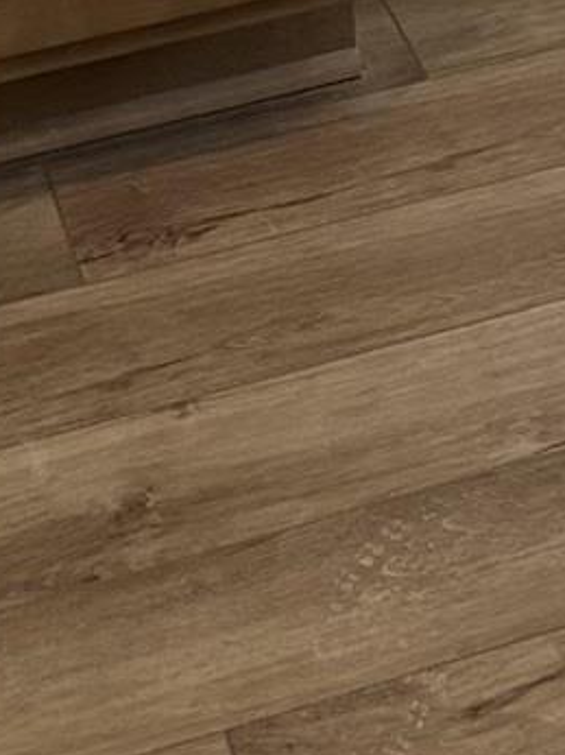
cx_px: 949
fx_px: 3486
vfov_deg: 9.7
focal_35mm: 160
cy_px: -1469
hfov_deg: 8.9
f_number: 1.78
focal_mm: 6.86
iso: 80
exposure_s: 1/120
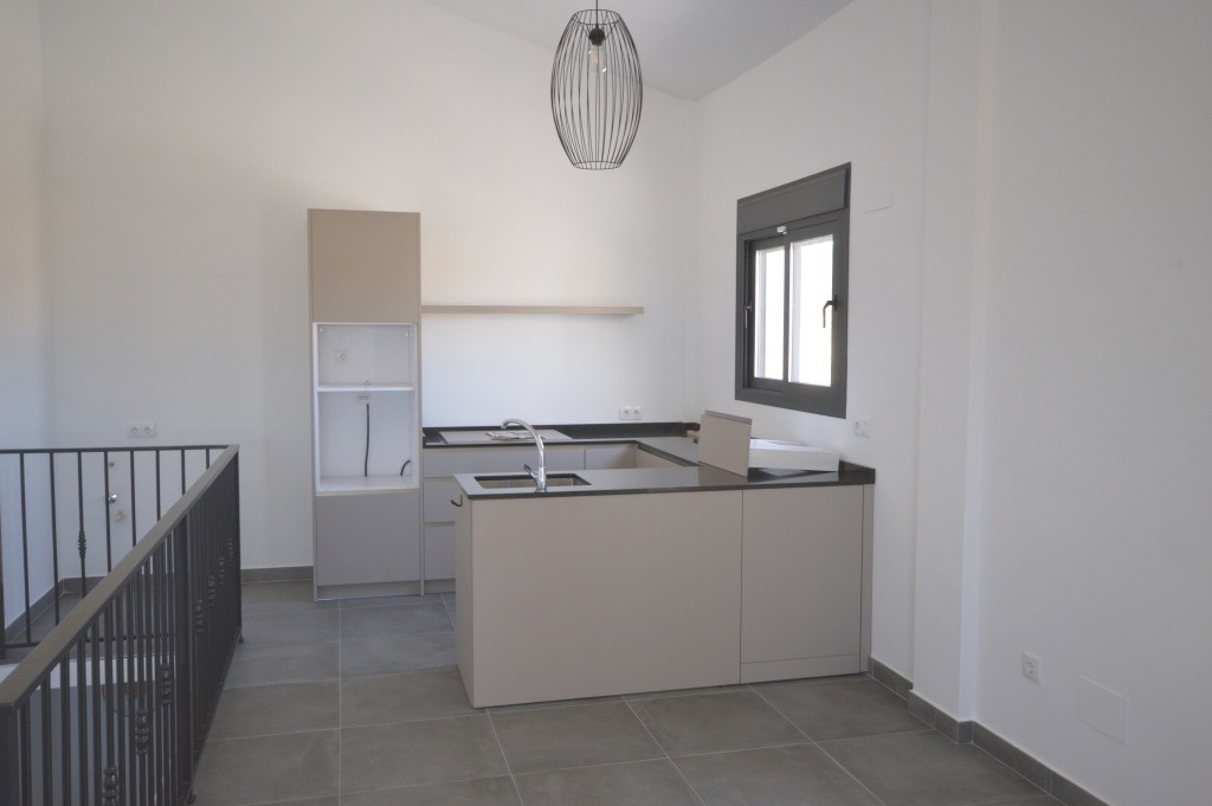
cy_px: 403
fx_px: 1009
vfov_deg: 43.5
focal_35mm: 30
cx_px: 606
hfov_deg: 62.0
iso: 800
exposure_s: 1/60
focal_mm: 20
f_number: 5.6
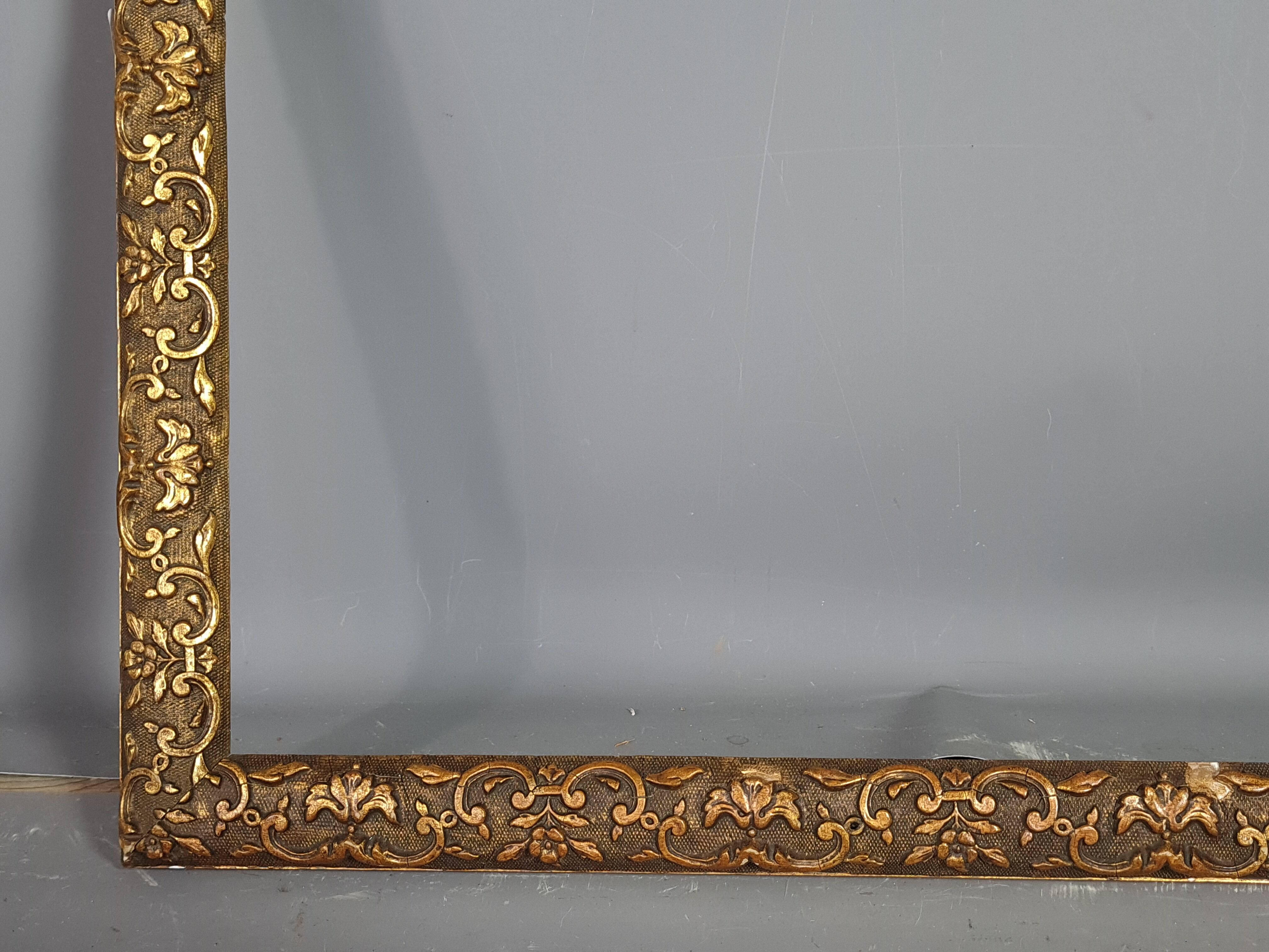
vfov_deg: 53.1
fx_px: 953
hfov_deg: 67.3
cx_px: 634
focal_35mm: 26
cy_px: 476
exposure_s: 1/50
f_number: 1.8
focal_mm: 5.4
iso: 100
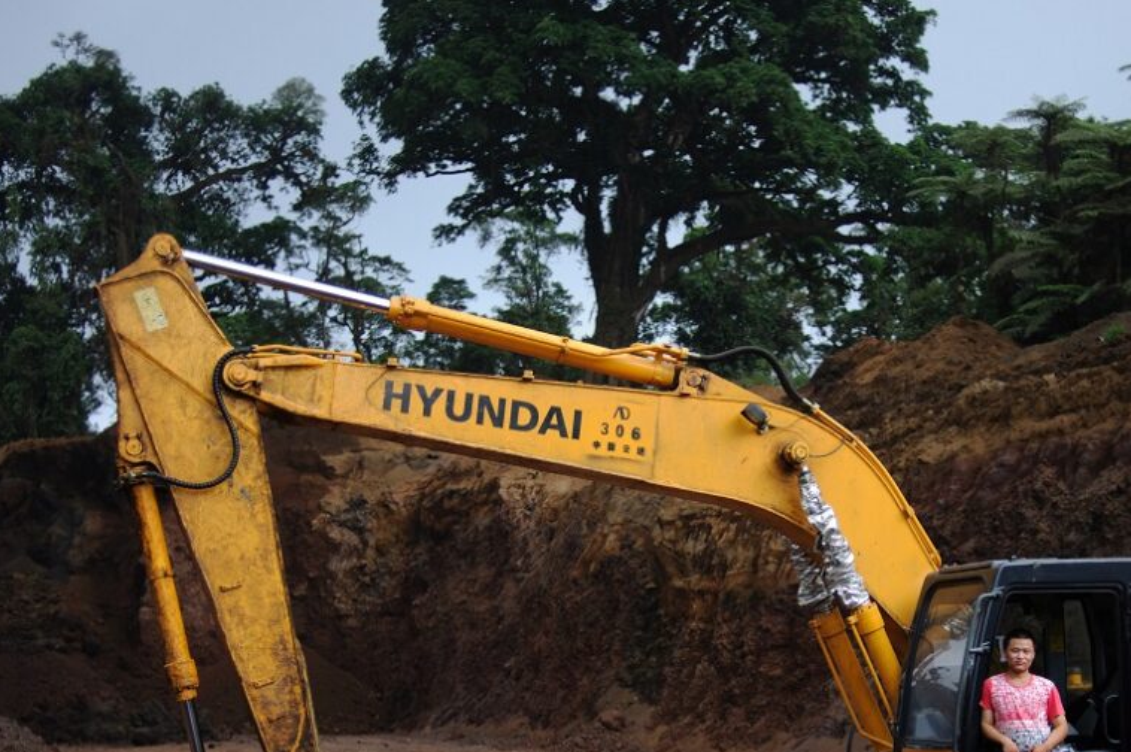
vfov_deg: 24.7
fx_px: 1695
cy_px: 579
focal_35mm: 54
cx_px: 715
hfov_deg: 36.7
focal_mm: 35
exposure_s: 1/250
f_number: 2
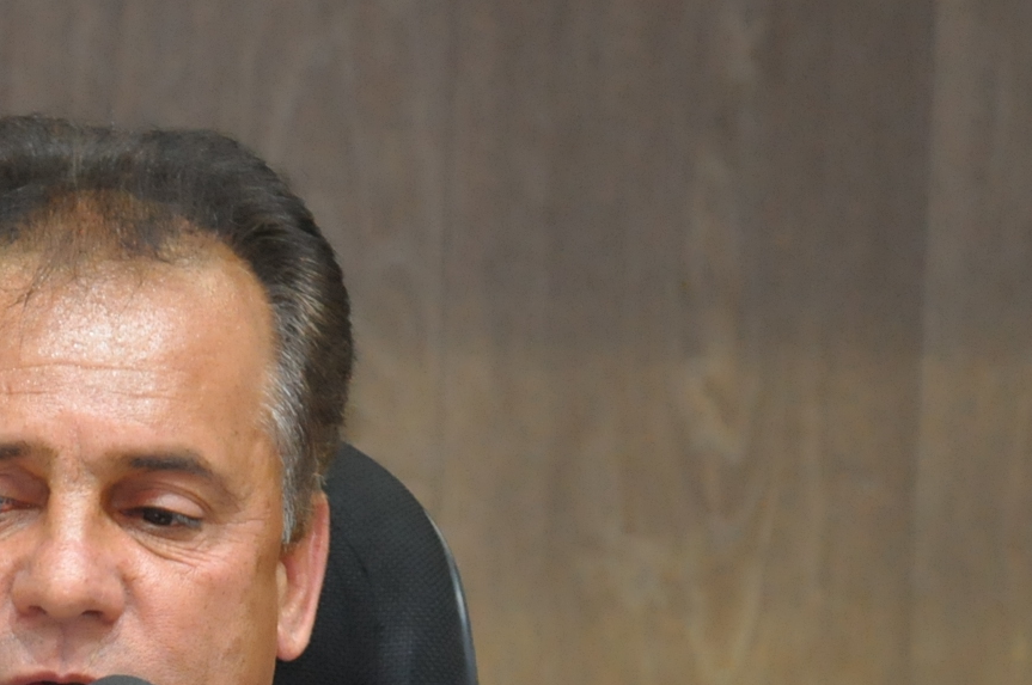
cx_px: 17
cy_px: 687
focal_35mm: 391
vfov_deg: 3.5
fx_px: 11201
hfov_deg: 5.3
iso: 2000
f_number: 5.6
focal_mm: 105
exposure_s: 1/60
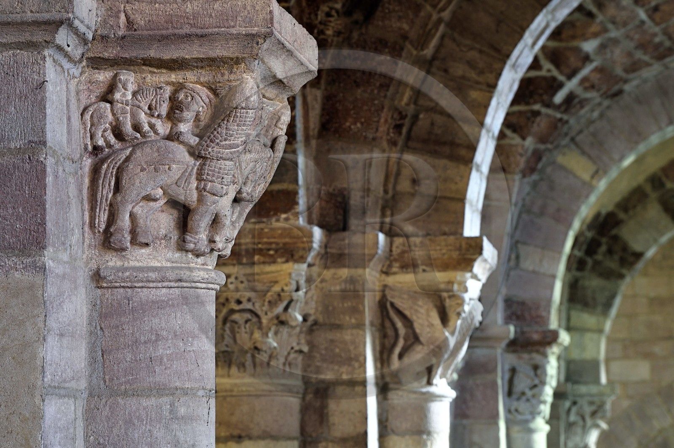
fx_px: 2712
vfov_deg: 9.4
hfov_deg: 14.2
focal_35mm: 145
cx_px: 337
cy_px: 224
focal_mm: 145
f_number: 7.1
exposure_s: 1/25
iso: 800
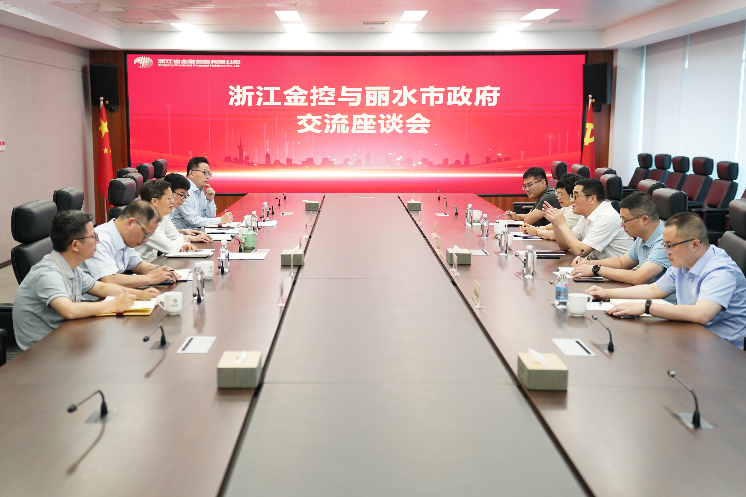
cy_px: 248
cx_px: 373
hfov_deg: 40.3
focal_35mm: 49
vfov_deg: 27.5
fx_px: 1015
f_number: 2.8
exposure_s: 1/100
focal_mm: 49
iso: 640
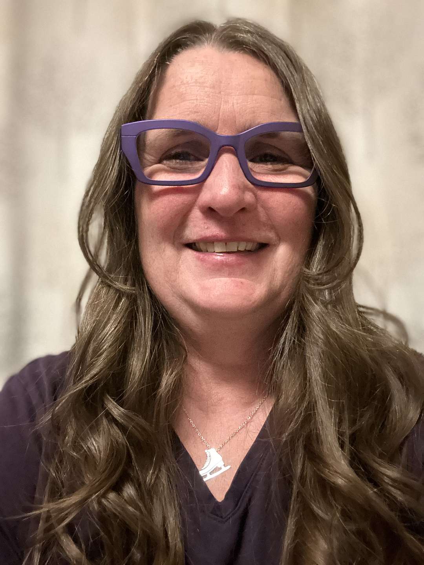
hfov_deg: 46.8
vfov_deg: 60.0
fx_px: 490
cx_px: 212
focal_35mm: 30
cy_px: 282
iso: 640
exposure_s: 1/14
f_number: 1.9
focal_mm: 2.69
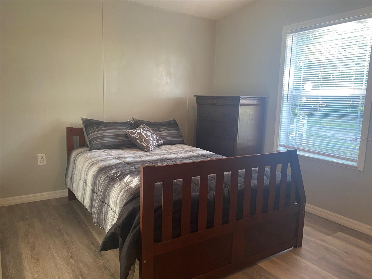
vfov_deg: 53.1
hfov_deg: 67.3
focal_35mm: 26
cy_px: 140
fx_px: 279
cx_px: 186
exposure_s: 1/60
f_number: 1.8
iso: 250
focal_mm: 4.25
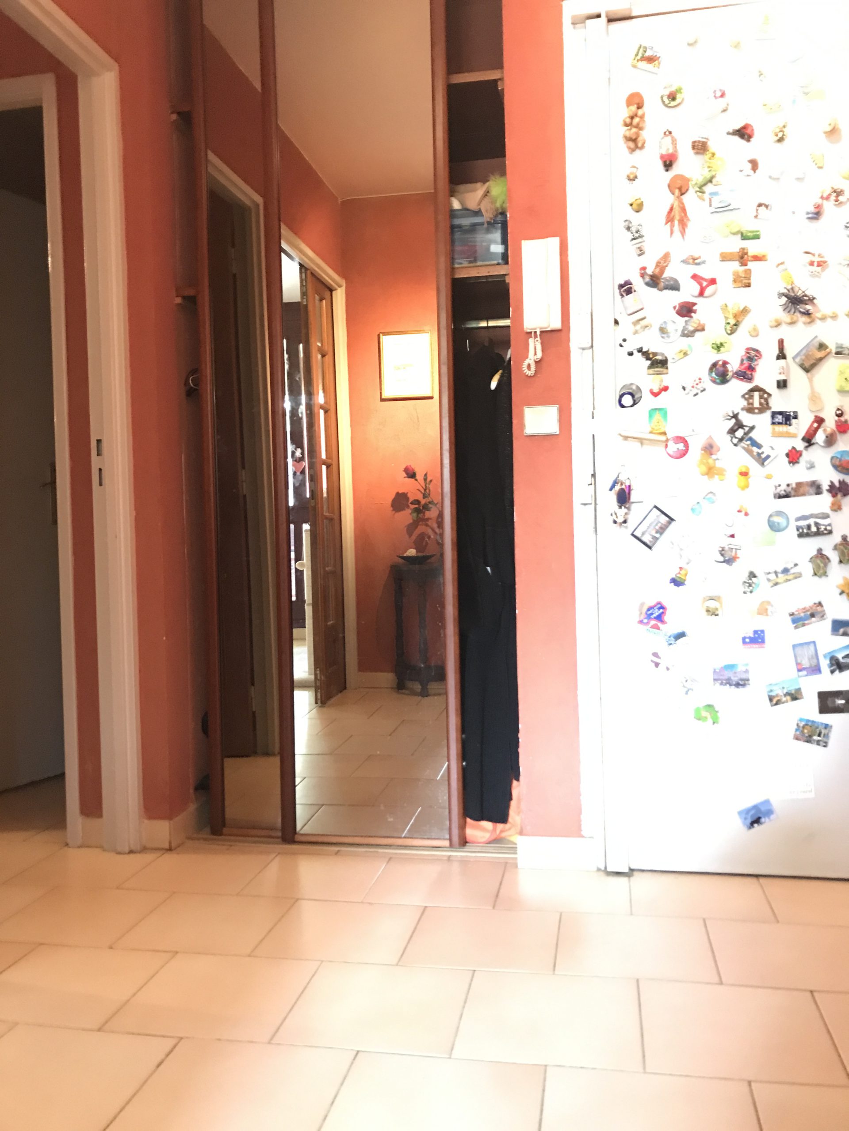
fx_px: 916
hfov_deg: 49.7
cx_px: 424
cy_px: 566
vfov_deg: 63.4
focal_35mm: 28
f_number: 1.8
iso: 100
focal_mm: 3.99
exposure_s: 1/9
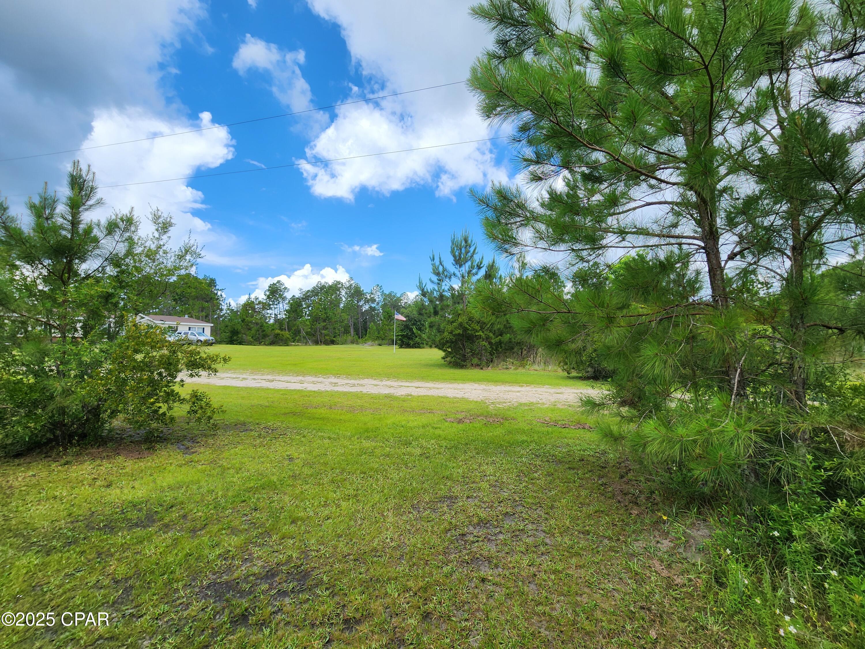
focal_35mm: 13
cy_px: 324
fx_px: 325
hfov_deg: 106.2
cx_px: 432
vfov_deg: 89.9
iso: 50
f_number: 2.2
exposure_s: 1/1472
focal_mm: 2.2
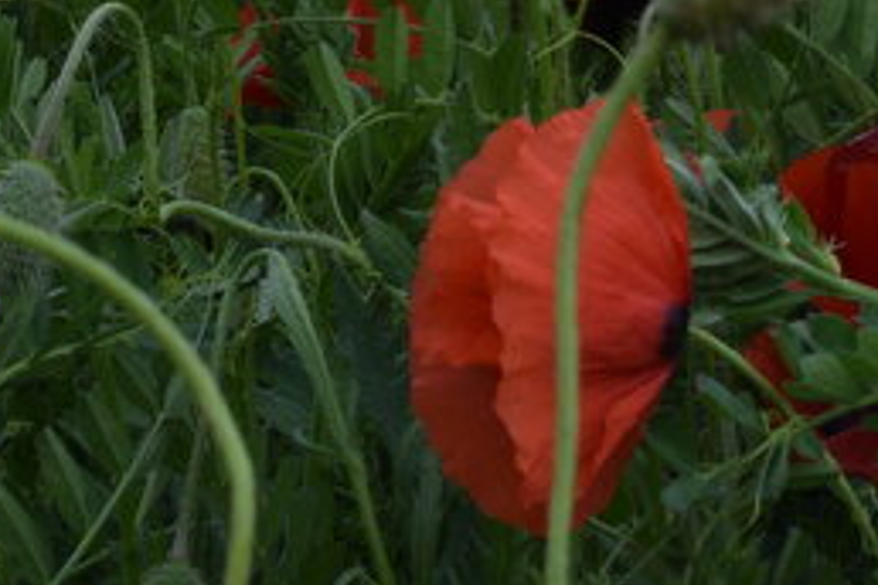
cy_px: -520
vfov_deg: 5.5
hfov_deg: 8.4
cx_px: 524
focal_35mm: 244
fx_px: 5958
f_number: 16
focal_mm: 35
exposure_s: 1/5
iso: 100
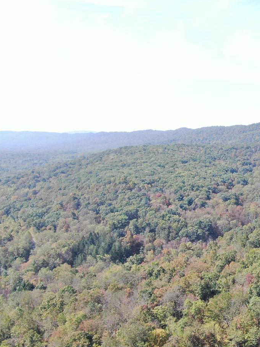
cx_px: 334
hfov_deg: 22.3
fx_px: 591
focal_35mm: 59
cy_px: 196
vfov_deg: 32.7
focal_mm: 4.58
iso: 100
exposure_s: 1/400
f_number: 2.9
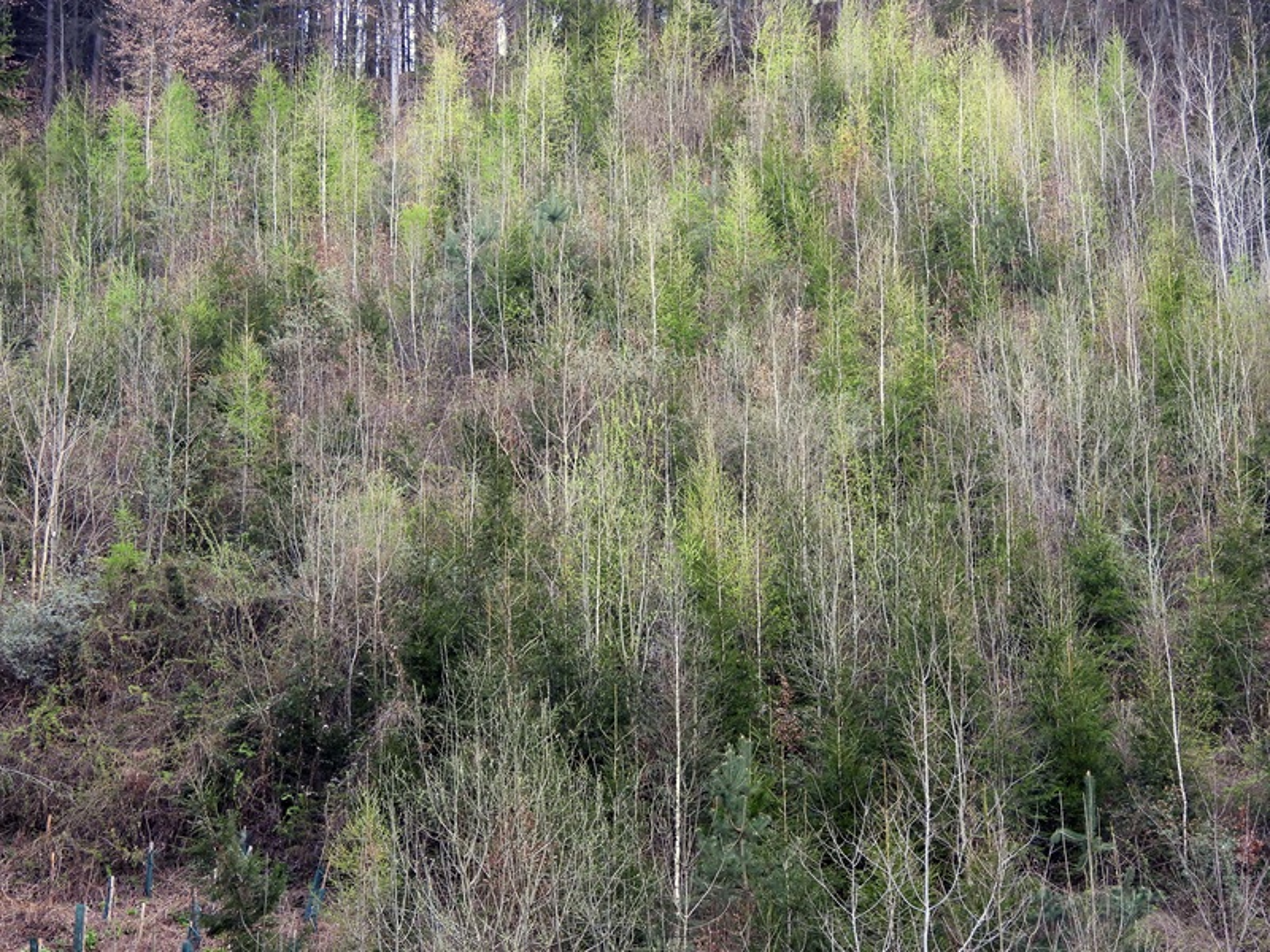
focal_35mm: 125
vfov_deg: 11.9
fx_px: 4586
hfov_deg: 15.8
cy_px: 476
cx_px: 635
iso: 140
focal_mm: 22.3
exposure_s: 1/60
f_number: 4
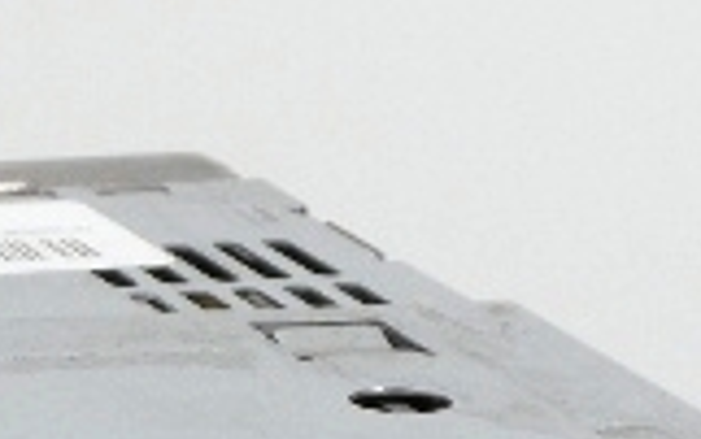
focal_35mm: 368
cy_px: 882
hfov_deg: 5.7
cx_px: -274
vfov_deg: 3.5
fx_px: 7038
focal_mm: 12.8
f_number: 4.6
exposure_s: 1/60
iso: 80
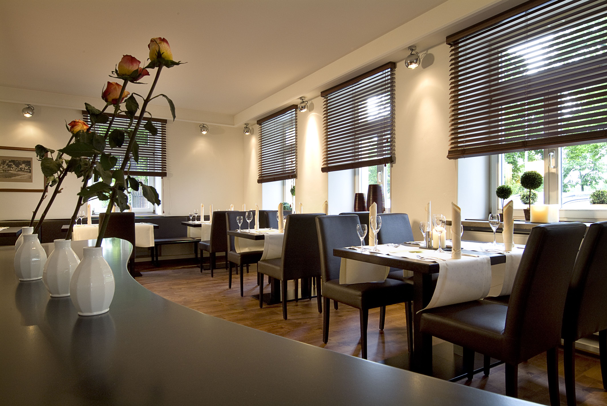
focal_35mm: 21
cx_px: 304
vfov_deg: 59.6
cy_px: 203
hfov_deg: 81.1
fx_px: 354
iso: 100
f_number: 11
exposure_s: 1/1.43
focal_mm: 14
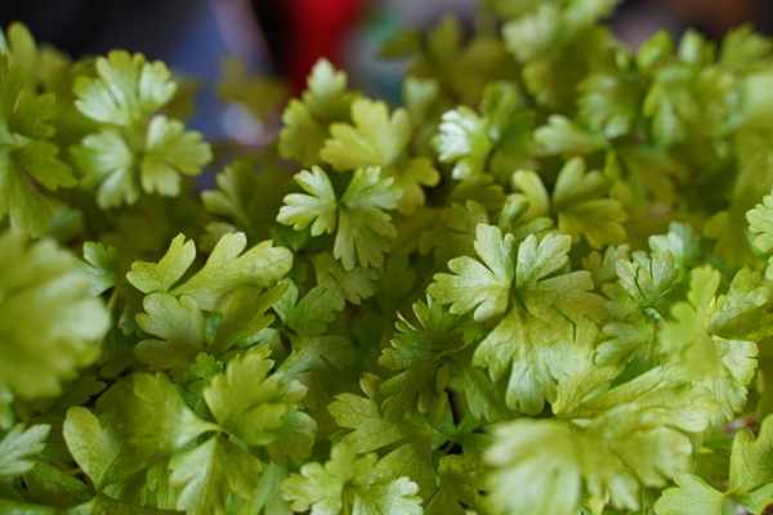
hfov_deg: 39.6
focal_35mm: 50
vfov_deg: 27.0
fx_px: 1074
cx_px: 386
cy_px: 258
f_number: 5
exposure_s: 1/50
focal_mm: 50
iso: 1250
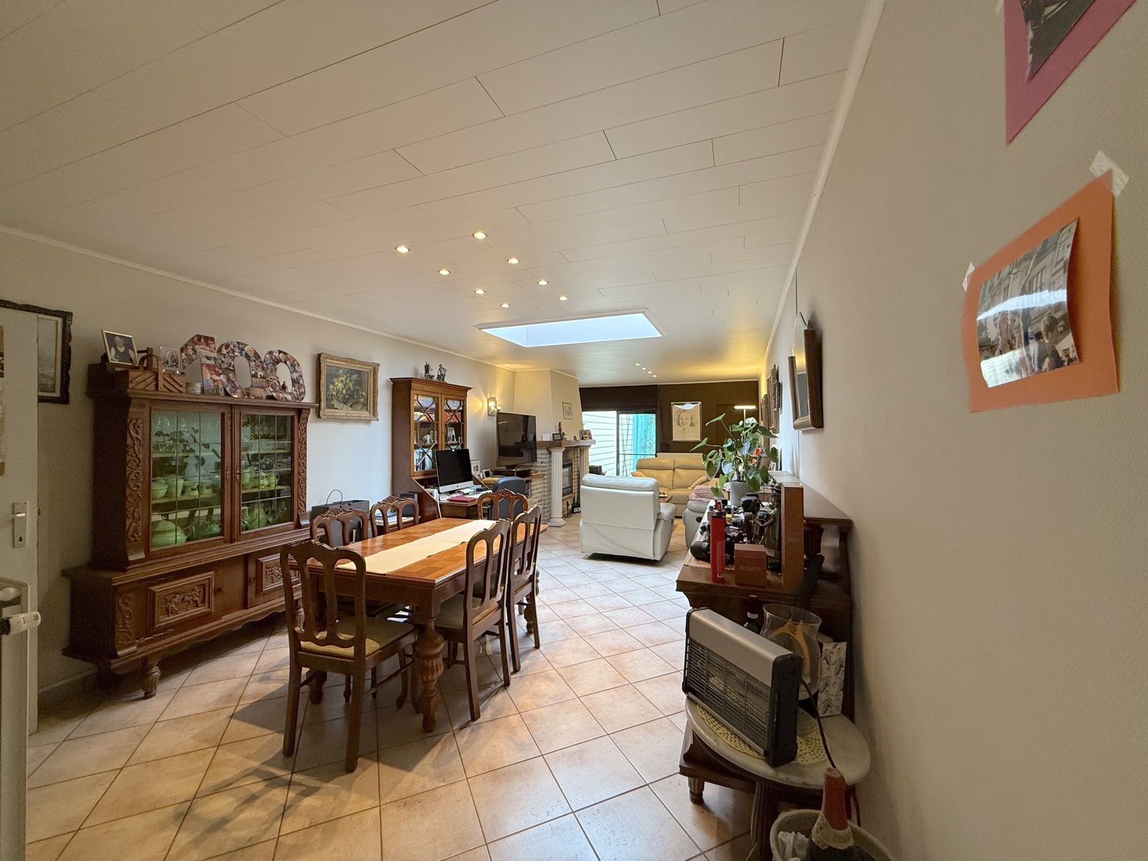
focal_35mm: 14
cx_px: 574
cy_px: 430
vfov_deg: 85.7
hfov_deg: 102.1
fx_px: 464
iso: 250
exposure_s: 1/100
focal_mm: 2.22
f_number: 2.2
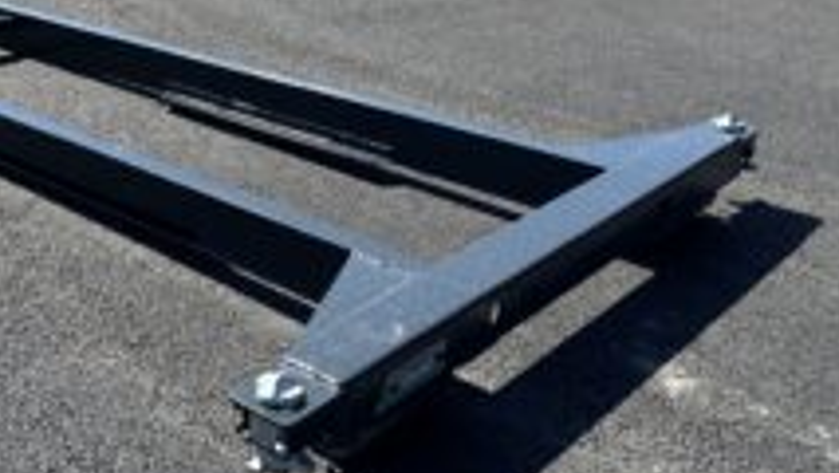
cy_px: -12
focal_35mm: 49
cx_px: 213
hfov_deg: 40.9
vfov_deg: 23.3
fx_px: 1091
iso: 80
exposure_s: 1/3717
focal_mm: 6.86
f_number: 1.78
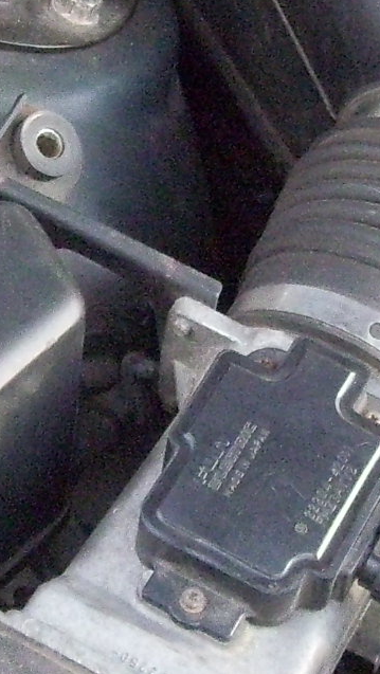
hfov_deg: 9.6
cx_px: 148
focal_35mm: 126
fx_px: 2254
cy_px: 315
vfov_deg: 17.0
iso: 800
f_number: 2.7
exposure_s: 1/320
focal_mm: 6
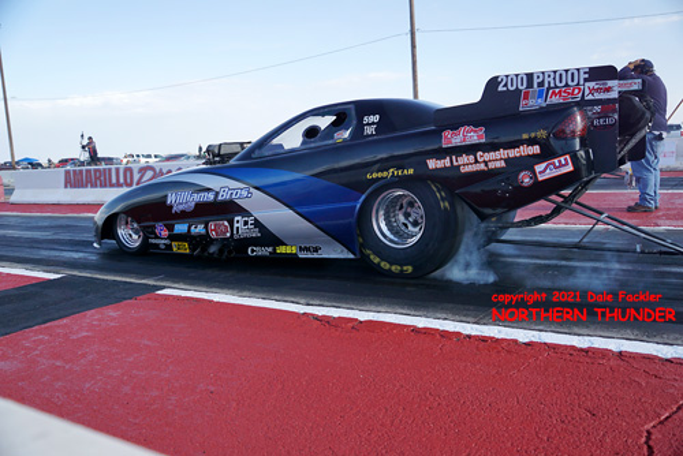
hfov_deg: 57.2
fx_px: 626
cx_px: 342
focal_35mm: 33
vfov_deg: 40.0
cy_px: 228
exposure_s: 1/1250
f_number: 2.8
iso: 200
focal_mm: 22
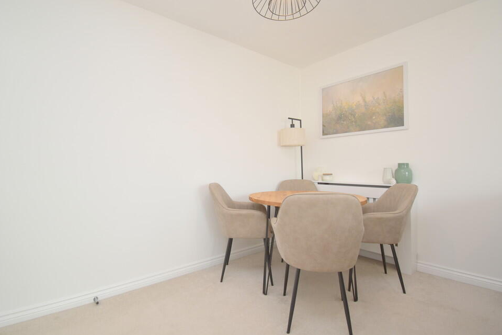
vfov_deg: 73.7
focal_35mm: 16
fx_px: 223
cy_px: 166
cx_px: 239
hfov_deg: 96.7
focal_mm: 10
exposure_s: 1/40
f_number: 4.5
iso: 200
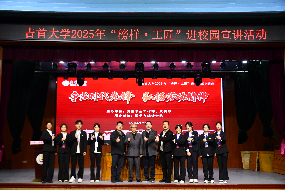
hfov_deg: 43.6
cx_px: 142
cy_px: 95
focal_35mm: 45
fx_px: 356
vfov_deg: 29.9
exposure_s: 1/125
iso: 900
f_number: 4
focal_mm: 30
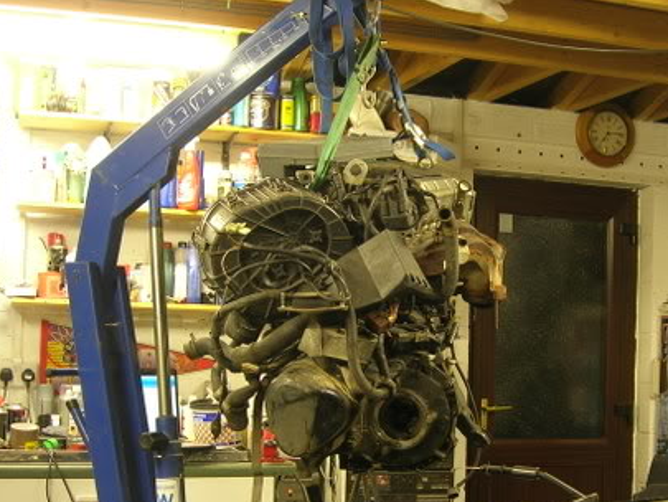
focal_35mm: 60
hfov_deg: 31.8
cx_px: 468
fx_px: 1158
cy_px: 329
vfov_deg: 24.3
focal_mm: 7.8
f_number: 2.8
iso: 64
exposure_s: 1/3.4
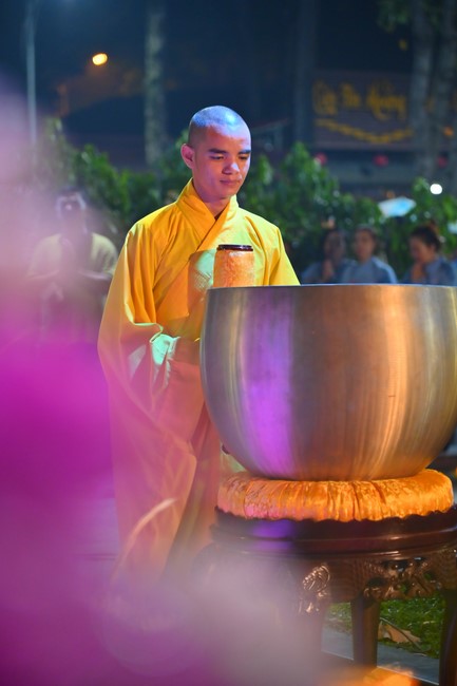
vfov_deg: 17.1
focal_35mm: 120
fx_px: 2286
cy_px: 343
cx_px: 228
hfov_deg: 11.4
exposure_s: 1/100
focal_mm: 120
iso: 2000
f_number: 4
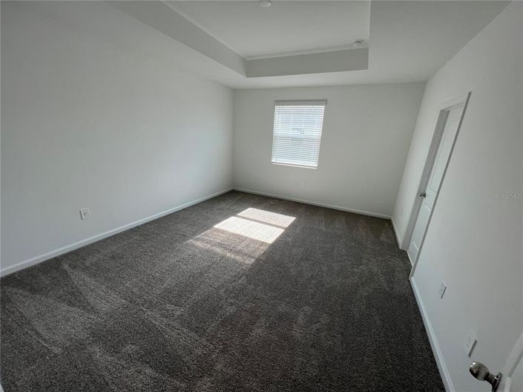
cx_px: 262
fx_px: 196
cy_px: 196
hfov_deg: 106.2
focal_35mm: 13
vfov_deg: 89.9
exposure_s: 1/125
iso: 32
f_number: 1.8
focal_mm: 1.57
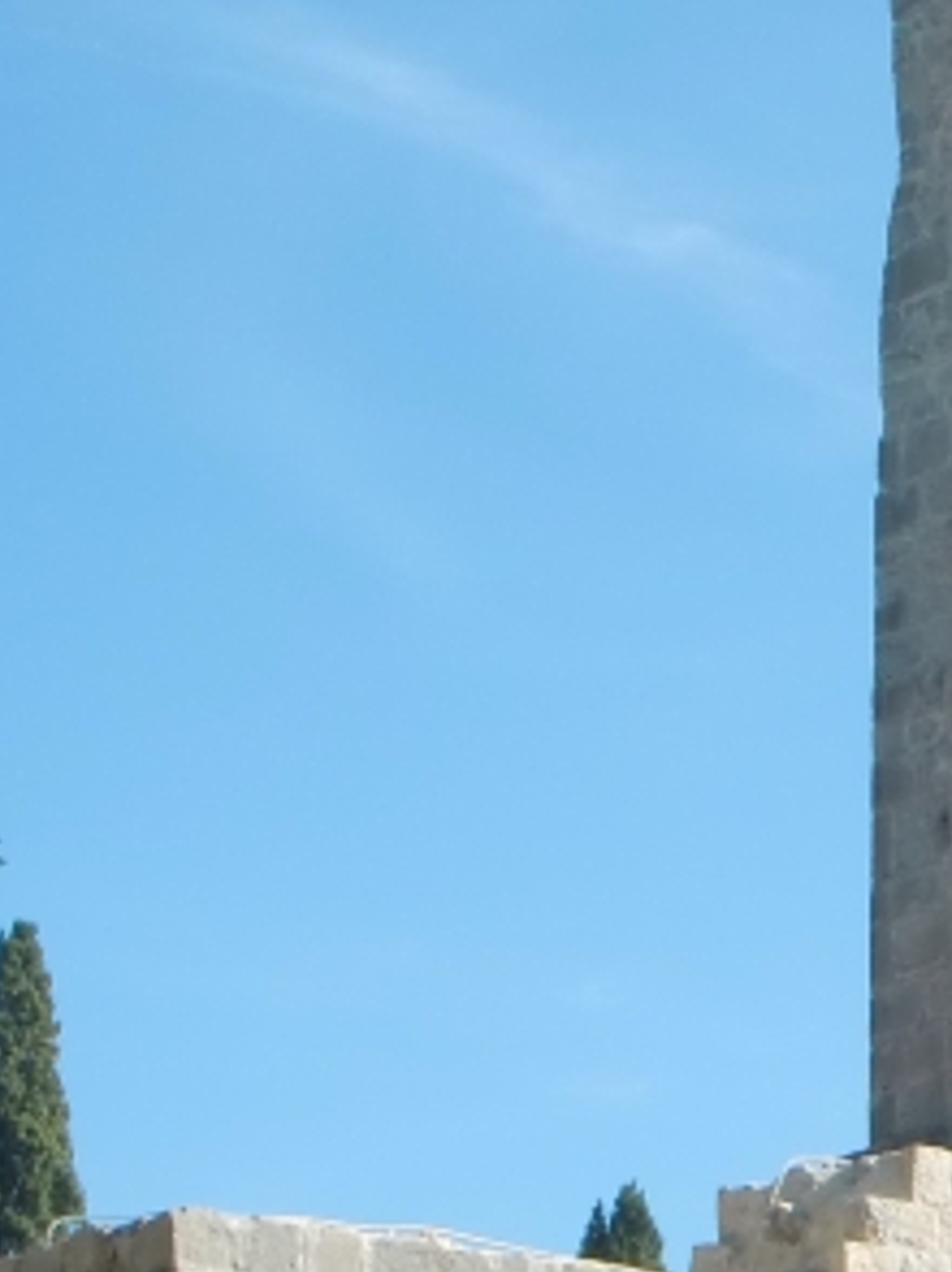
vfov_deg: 14.2
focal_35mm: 138
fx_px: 5068
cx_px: 1194
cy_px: 1023
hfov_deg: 10.5
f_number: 8.9
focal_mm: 6.66
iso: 100
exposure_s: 1/200
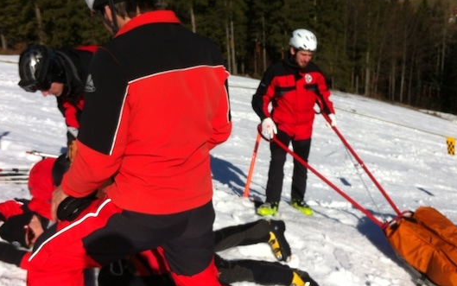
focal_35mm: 49
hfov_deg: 41.0
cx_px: 225
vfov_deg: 26.4
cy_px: 153
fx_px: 610
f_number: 2.8
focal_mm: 3.85
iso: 80
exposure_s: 1/2514
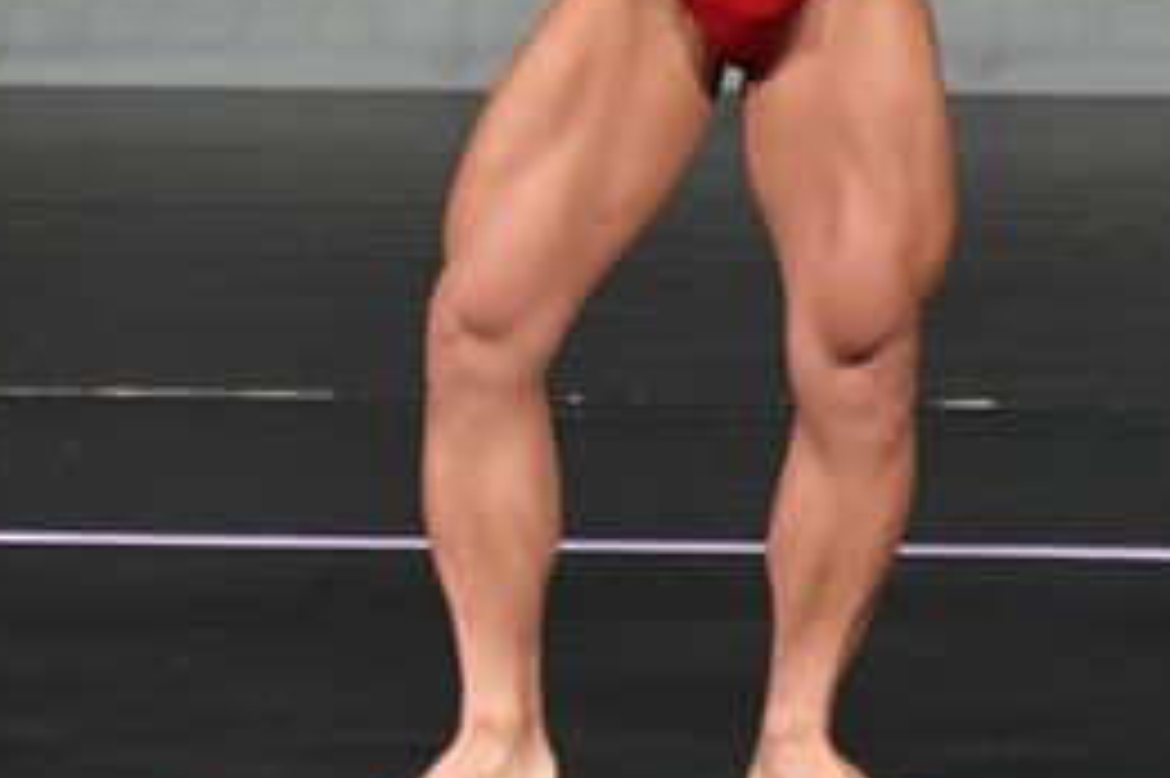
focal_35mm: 1030
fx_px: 33453
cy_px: -18
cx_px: -335
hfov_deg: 2.0
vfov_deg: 1.3
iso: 4000
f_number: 5.6
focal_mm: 230
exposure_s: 1/400
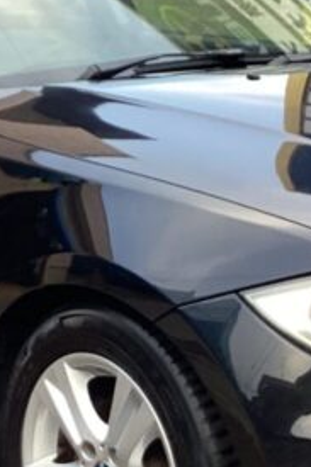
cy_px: 309
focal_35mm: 120
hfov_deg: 11.4
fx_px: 1557
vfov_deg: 17.0
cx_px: 129
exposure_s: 1/60
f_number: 2.4
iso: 80
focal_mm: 3.3
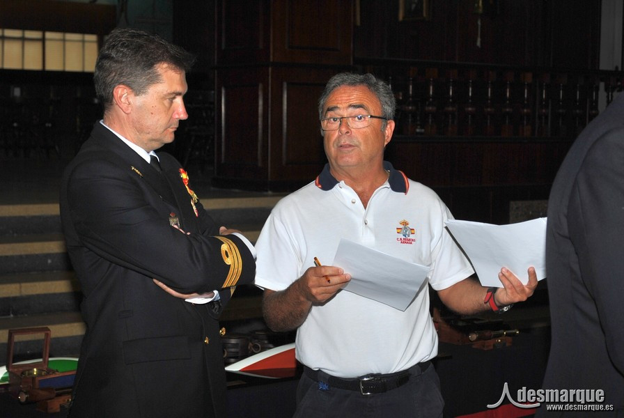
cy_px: 209
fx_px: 1250
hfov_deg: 28.0
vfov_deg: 19.0
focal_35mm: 72
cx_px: 312
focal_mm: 48
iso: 100
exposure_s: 1/125
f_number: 5.3
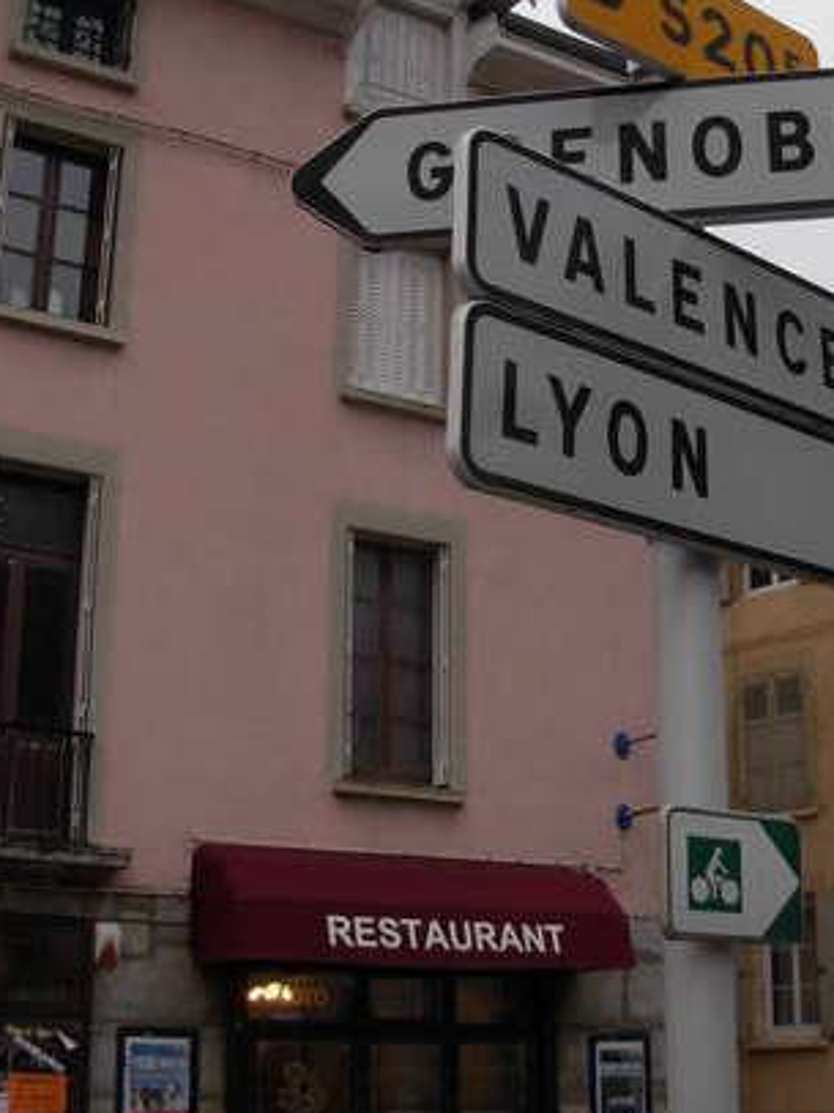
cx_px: 558
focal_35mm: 56
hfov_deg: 25.9
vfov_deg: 34.3
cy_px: 509
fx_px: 1800
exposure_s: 1/132
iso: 79
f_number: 2.9
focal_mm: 6.3
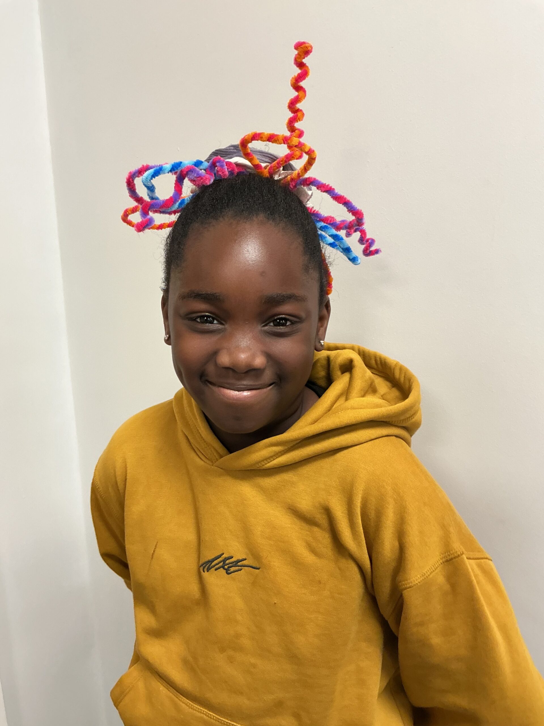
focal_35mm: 29
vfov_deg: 61.7
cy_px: 363
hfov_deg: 48.2
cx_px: 272
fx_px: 608
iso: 100
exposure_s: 1/50
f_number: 1.8
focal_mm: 3
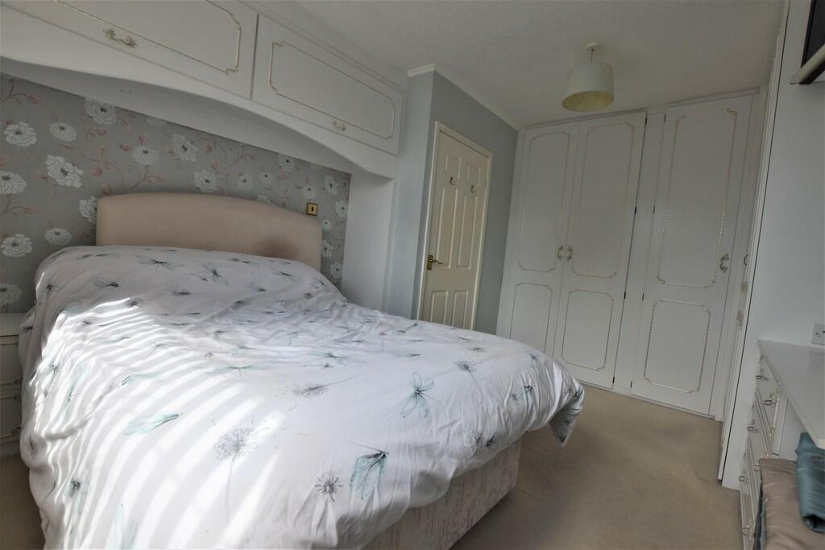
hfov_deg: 100.4
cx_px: 412
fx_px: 344
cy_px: 275
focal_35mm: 15
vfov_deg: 77.3
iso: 200
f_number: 6.3
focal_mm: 10
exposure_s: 1/250
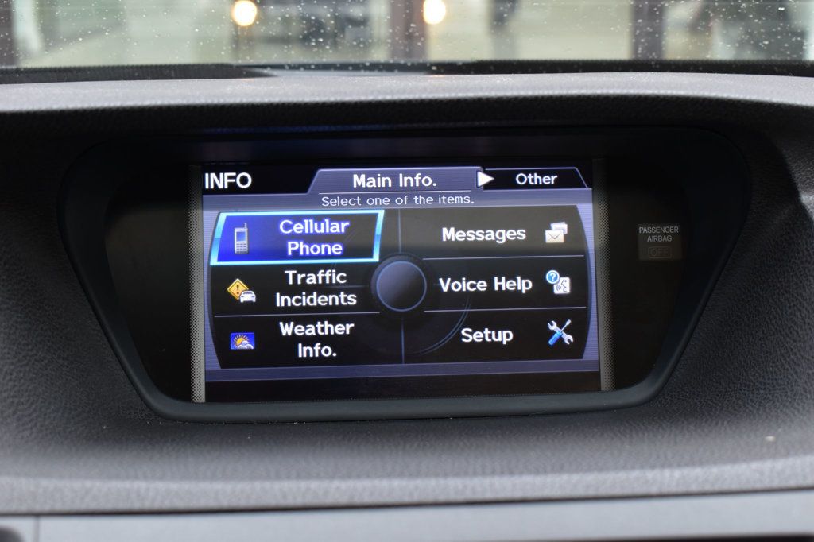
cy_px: 271
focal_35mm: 57
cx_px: 407
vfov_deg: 23.8
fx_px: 1288
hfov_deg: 35.1
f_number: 7.1
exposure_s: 1/25
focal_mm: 38
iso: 400
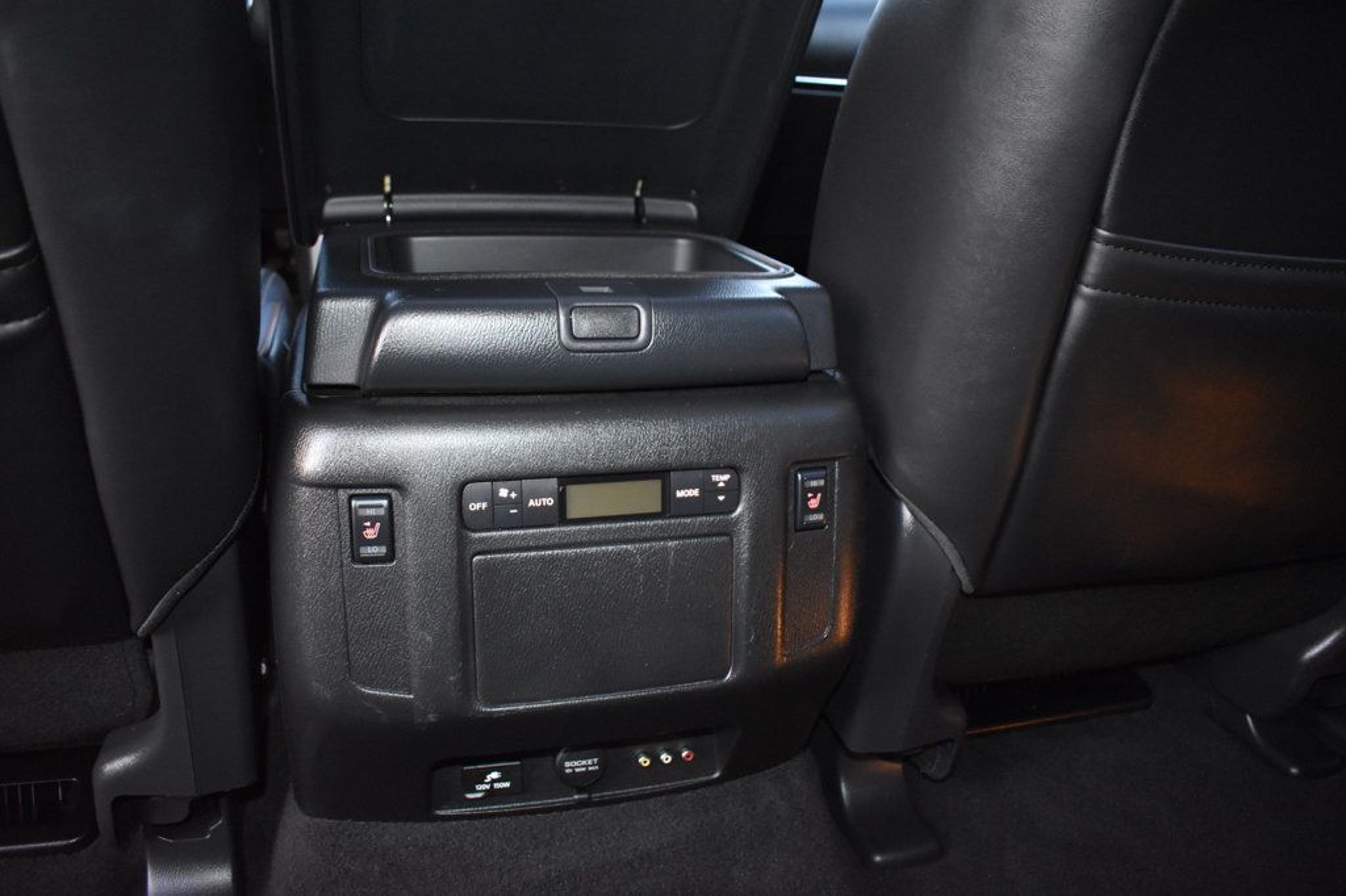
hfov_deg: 67.4
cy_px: 448
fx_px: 1009
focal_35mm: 27
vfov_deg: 47.9
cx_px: 673
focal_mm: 18
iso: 3200
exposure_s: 1/20
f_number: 3.5
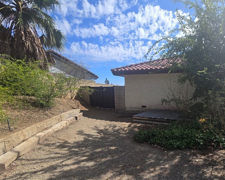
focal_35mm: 19
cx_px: 153
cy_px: 119
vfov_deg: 68.9
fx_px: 127
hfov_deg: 80.1
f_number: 2.2
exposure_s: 1/2128
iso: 50
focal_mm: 2.2
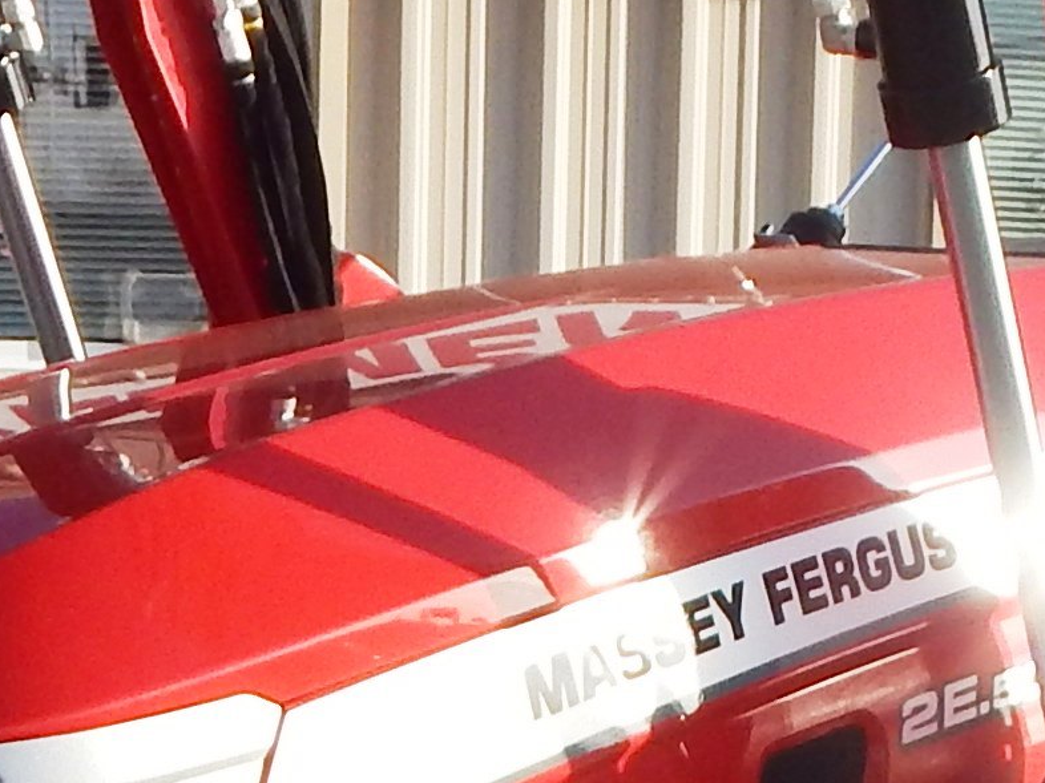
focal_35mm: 129
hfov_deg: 15.2
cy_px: 974
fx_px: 3893
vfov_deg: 11.2
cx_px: 729
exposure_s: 1/800
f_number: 3
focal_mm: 4
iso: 125
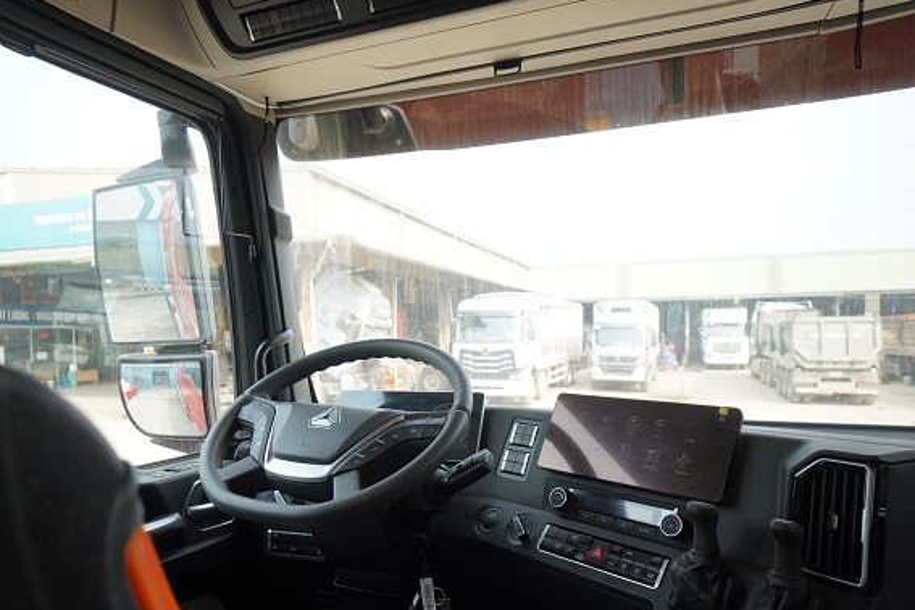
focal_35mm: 24
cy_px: 372
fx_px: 610
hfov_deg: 73.7
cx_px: 439
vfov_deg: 52.7
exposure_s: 1/800
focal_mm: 17
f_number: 4
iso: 640
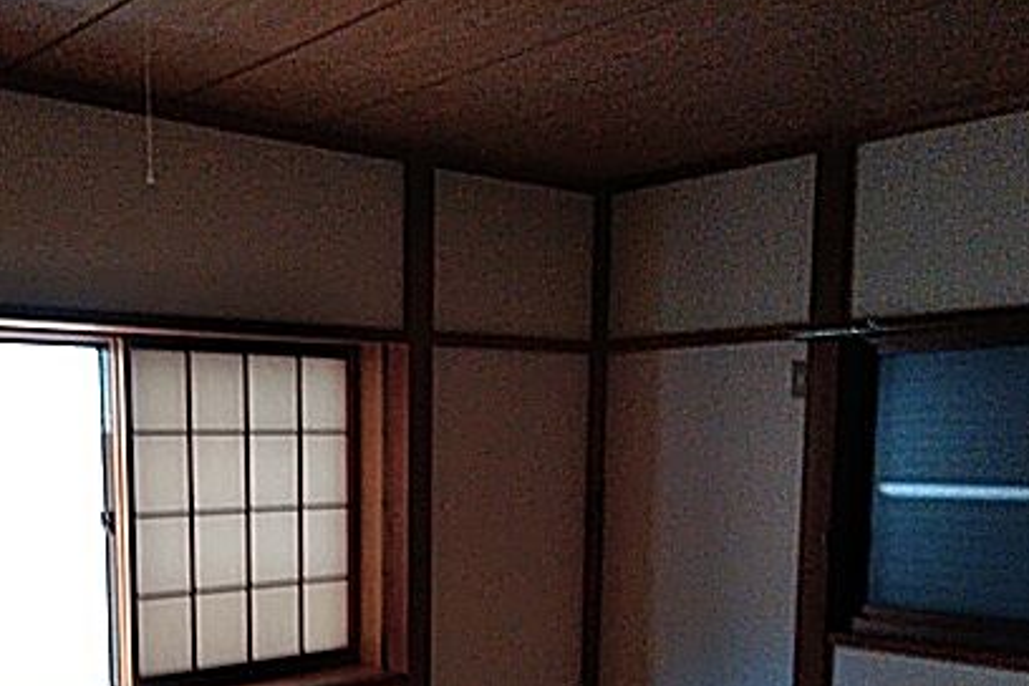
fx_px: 1258
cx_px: 320
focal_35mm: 44
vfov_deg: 29.5
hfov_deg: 43.7
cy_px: 593
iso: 287
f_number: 2.2
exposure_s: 1/30
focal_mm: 3.46
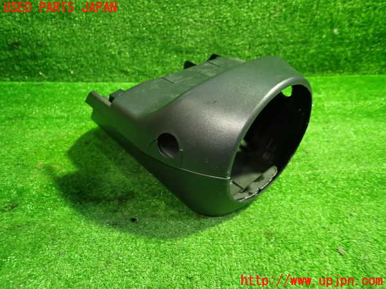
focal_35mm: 25
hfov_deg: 69.4
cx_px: 193
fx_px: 279
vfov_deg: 54.9
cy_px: 144
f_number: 2
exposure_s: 1/30
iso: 500
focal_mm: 4.5
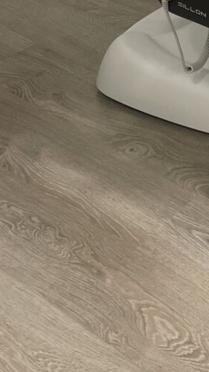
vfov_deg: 21.3
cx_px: 330
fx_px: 878
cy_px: -136
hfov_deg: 12.8
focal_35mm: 89
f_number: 1.6
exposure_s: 1/100
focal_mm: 4.2
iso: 125
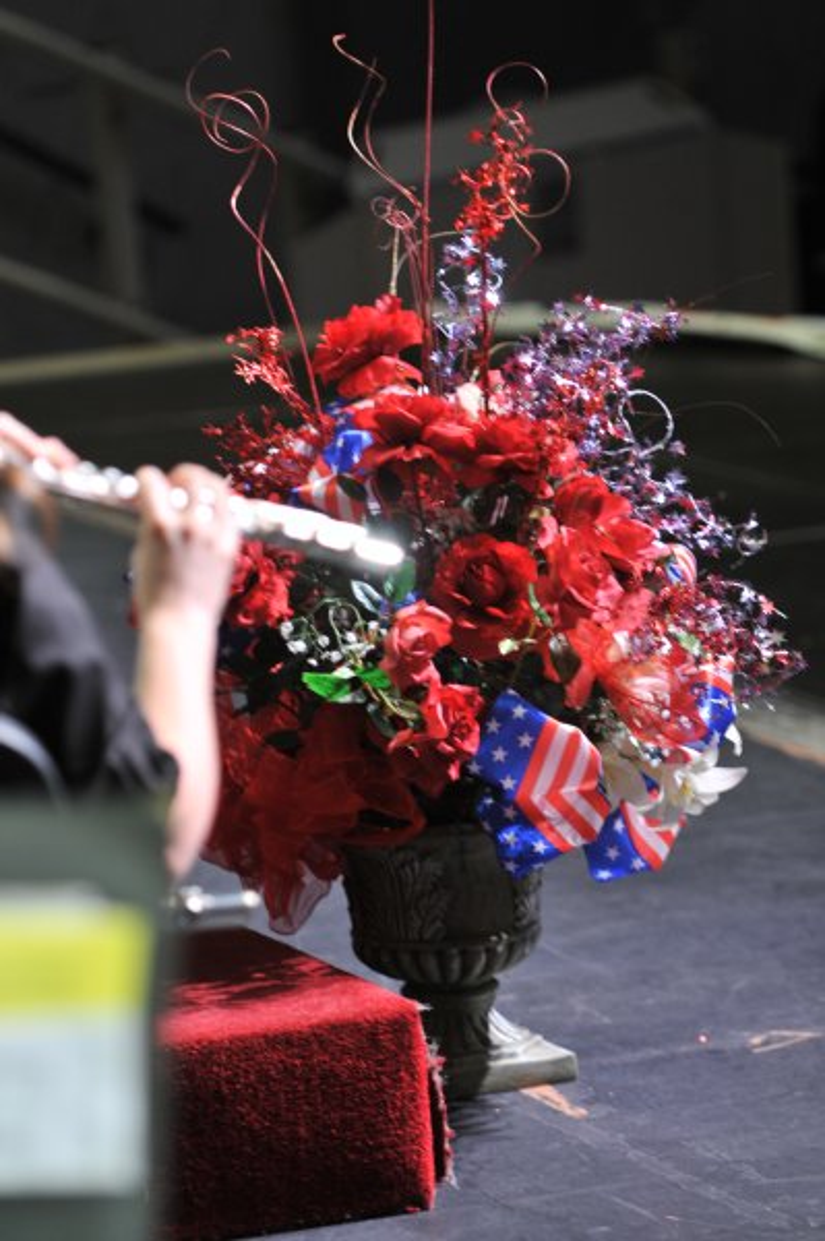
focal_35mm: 195
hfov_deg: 7.0
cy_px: 620
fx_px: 6714
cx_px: 412
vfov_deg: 10.6
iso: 450
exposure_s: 1/30
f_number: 2.8
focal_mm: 130
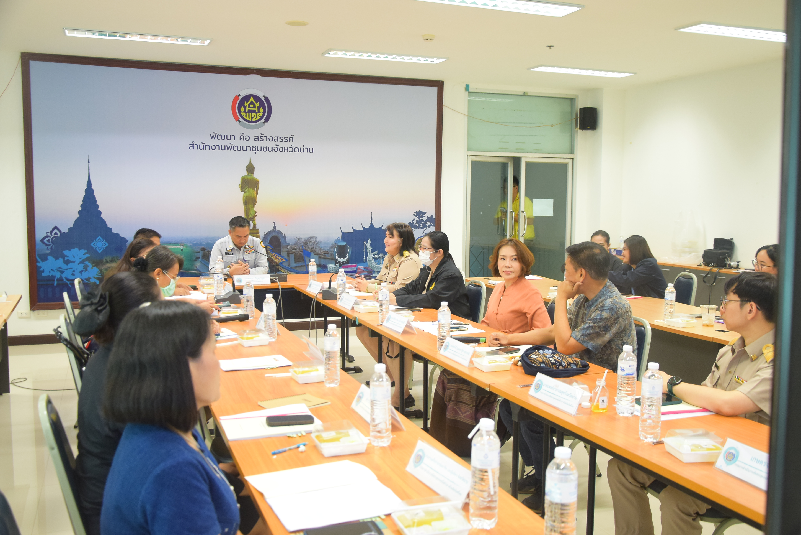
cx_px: 400
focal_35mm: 33
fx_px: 734
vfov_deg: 40.0
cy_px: 268
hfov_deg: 57.2
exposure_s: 1/60
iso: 1250
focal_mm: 22
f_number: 3.8
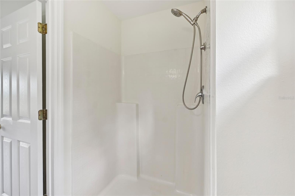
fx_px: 115
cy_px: 98
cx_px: 148
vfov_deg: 81.1
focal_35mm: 14
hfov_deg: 104.3
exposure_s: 1/40
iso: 400
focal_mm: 14
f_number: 8
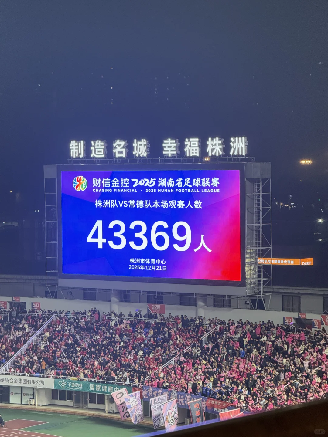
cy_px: 218
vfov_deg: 16.4
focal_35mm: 120
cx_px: 164
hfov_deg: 12.3
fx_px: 1516
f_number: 2.8
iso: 500
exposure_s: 1/99
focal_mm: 15.66
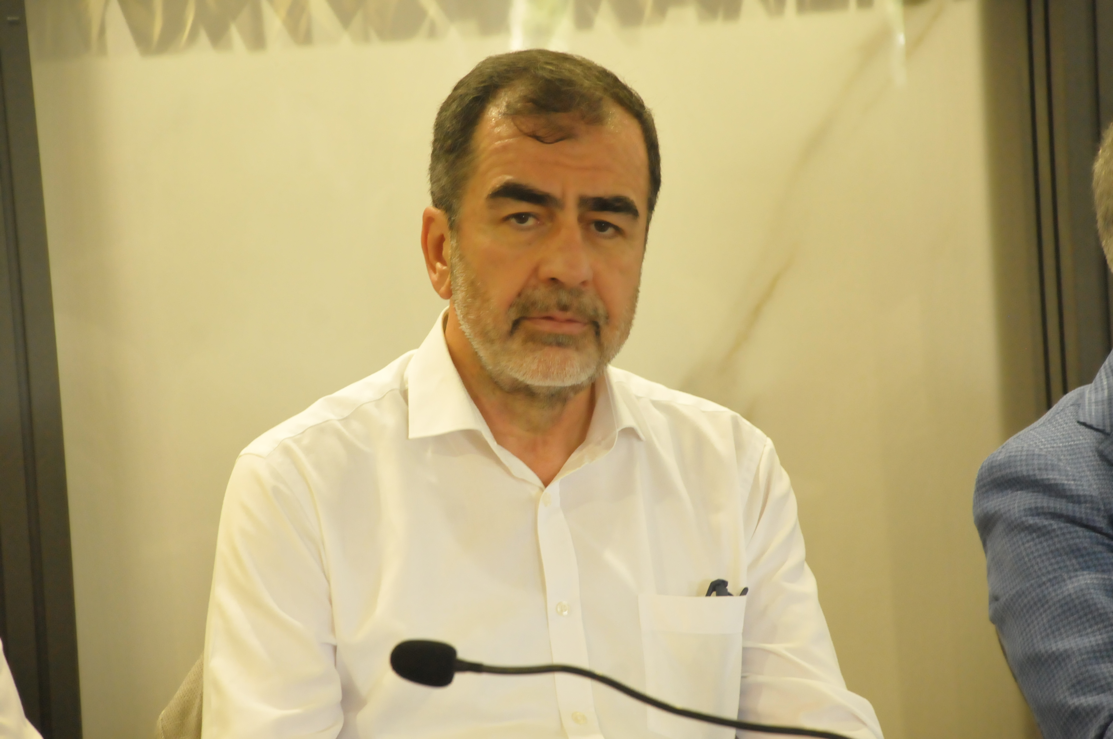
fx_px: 5558
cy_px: 370
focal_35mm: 180
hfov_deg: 11.4
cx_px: 556
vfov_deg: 7.6
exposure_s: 1/50
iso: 3200
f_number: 5.6
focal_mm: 120
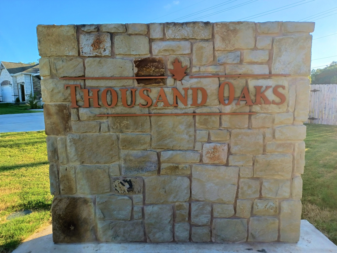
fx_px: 243
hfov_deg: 69.4
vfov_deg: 54.9
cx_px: 168
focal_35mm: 25
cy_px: 126
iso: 32
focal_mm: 4.6
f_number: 1.8
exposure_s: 1/132
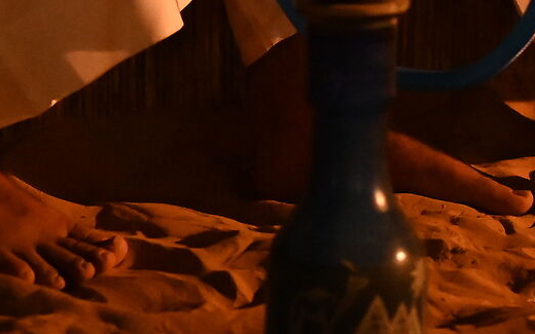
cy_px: -478
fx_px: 3426
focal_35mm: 235
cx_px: 559
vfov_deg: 5.4
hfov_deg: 8.9
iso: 8000
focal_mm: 50
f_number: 1.8
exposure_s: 1/320
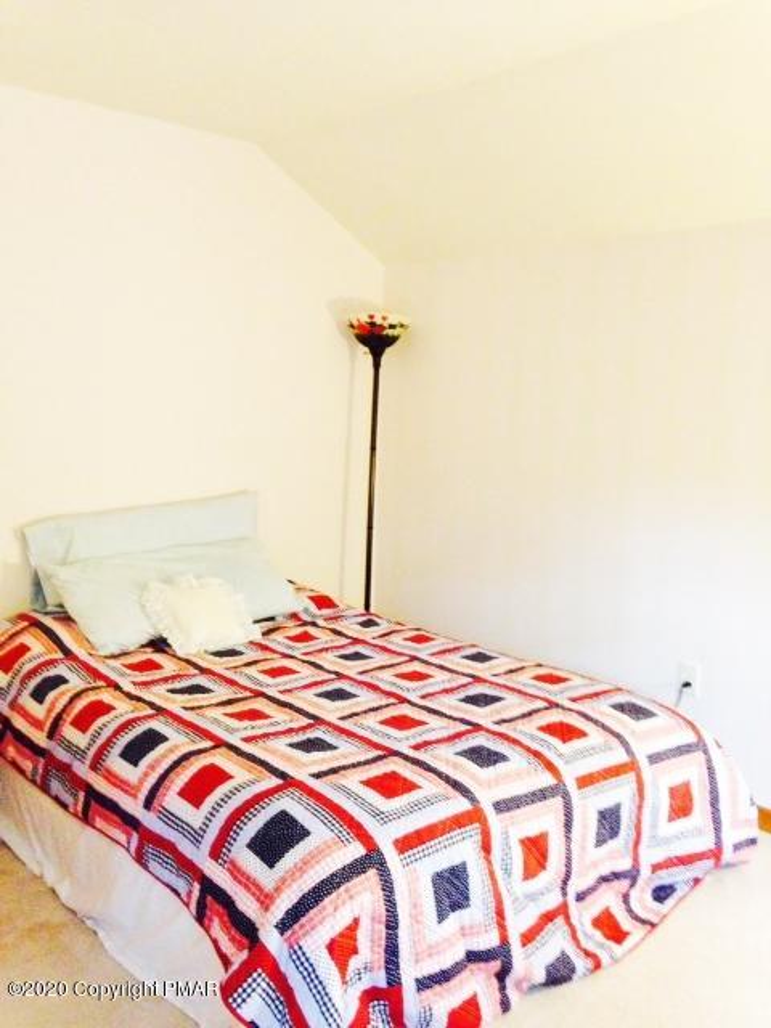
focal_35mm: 33
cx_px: 386
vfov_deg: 55.4
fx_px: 980
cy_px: 514
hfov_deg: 42.9
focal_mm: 4.12
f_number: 2.4
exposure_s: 1/17
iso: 400
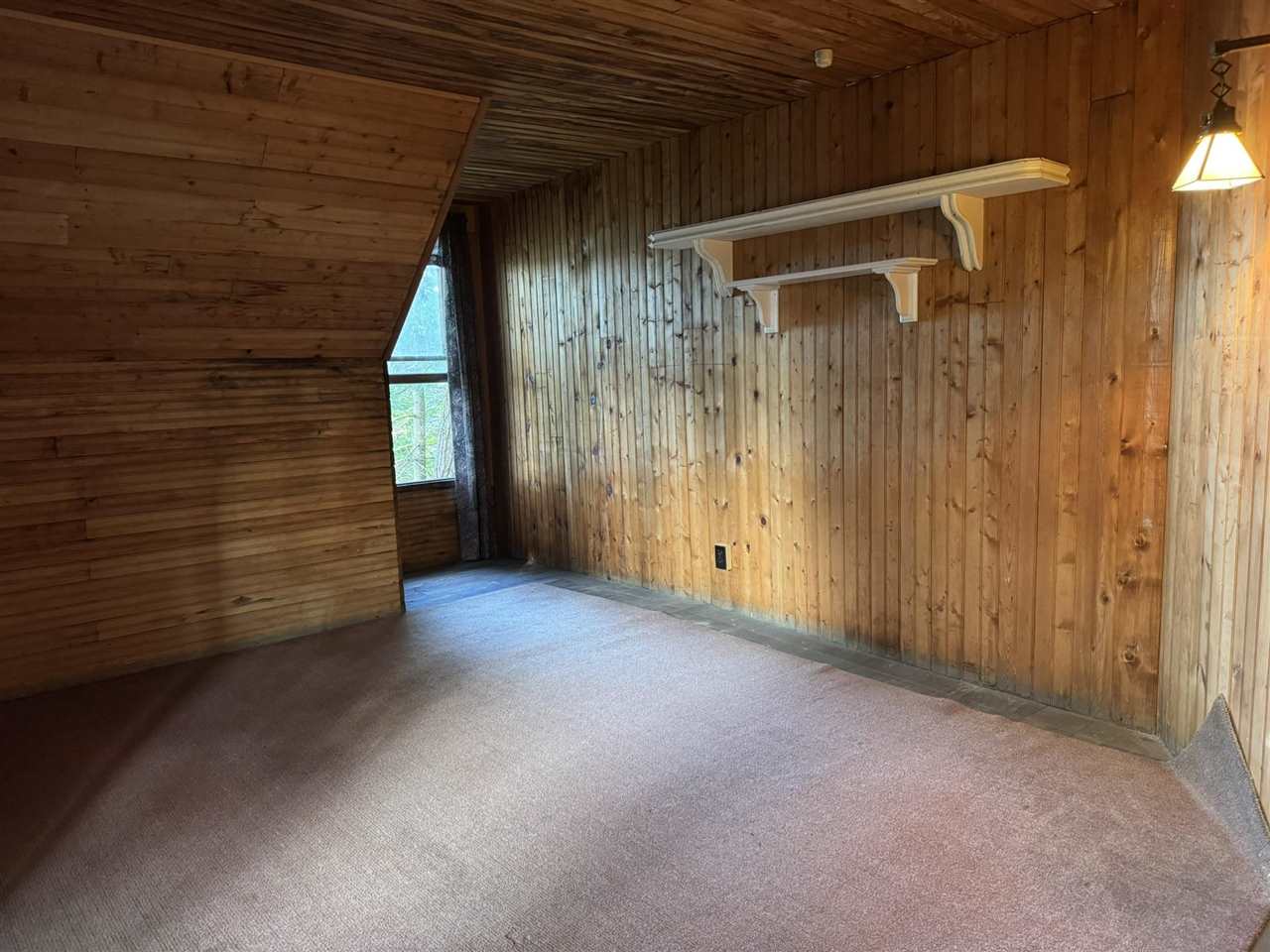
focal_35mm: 24
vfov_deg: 56.8
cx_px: 635
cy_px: 476
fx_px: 881
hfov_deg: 71.6
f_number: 1.78
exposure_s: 1/40
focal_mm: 6.76
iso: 640
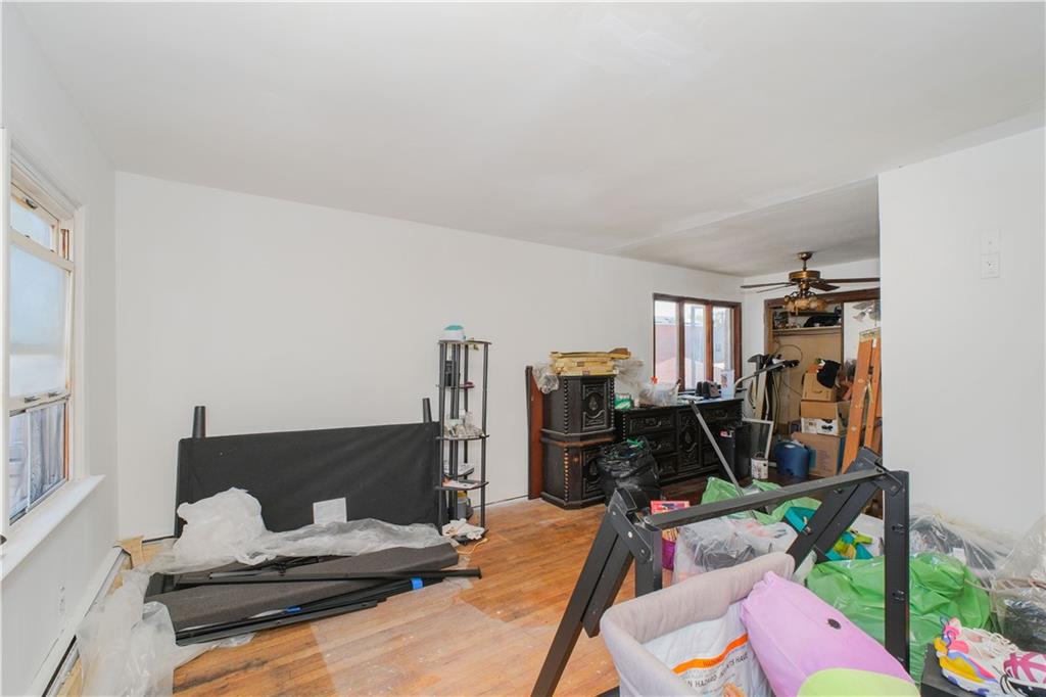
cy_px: 348
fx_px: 436
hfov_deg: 100.4
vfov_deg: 77.3
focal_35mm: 15
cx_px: 523
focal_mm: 10
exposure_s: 1/60
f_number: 8
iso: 500
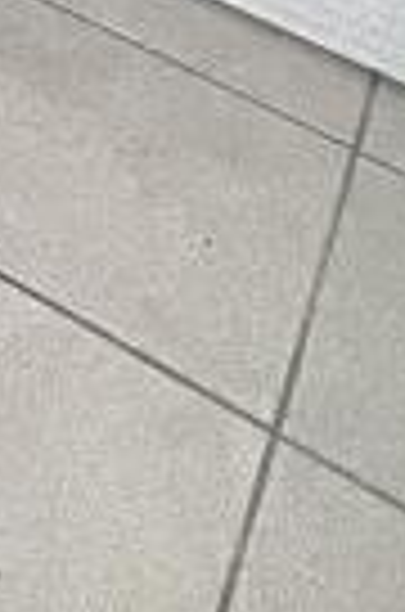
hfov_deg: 10.3
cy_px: -814
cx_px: -756
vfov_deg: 14.3
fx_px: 1730
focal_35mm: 102
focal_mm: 1.57
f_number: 1.8
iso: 125
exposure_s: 1/34
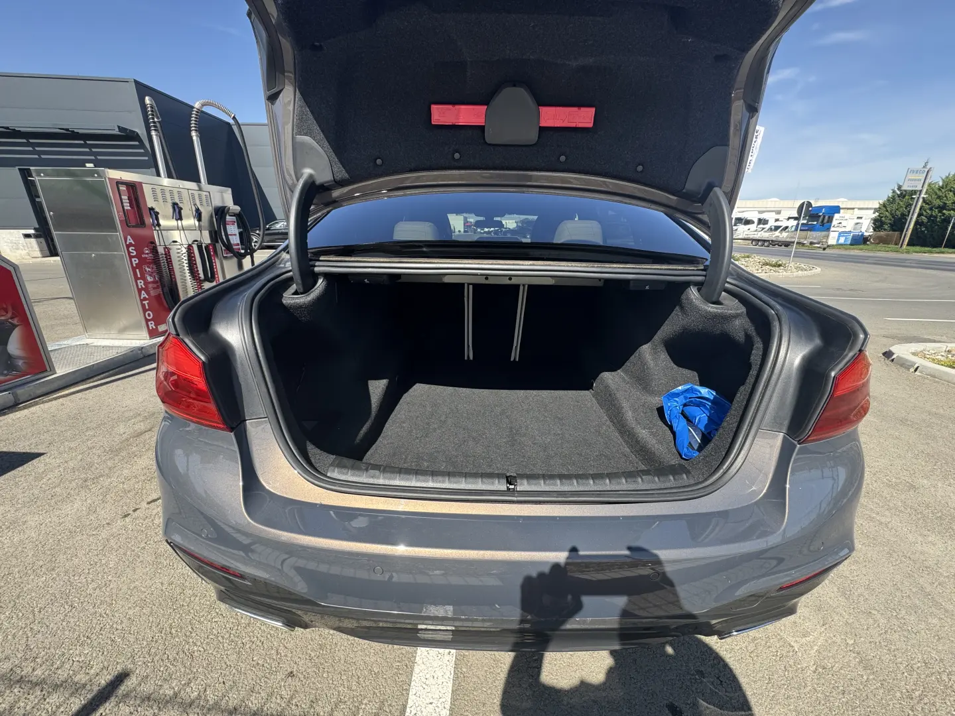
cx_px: 478
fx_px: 386
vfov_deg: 85.7
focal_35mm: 14
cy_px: 358
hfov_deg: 102.1
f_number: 2.2
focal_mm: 2.22
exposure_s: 1/317
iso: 40
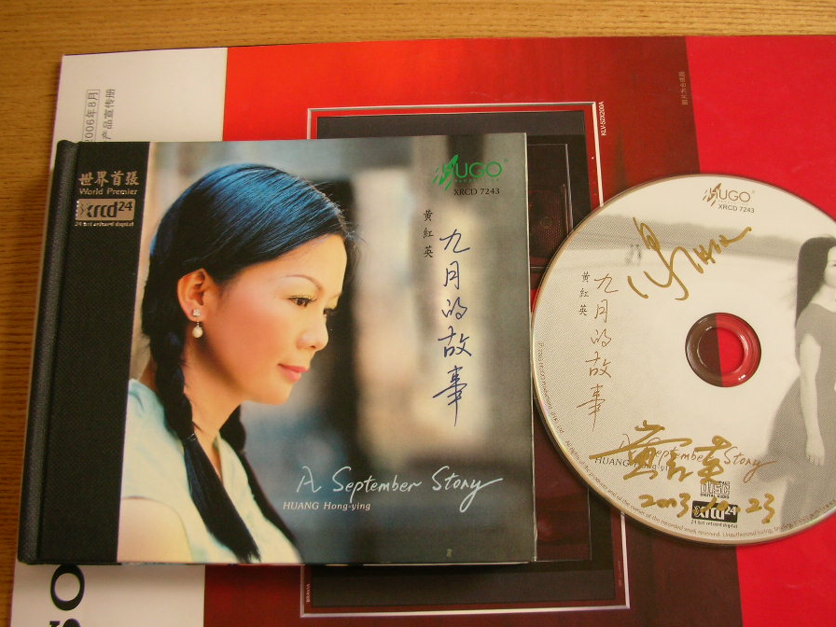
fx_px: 966
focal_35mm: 40
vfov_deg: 36.0
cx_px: 447
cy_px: 329
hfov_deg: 46.8
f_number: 3
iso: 50
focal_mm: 5.8
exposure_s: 1/50.1
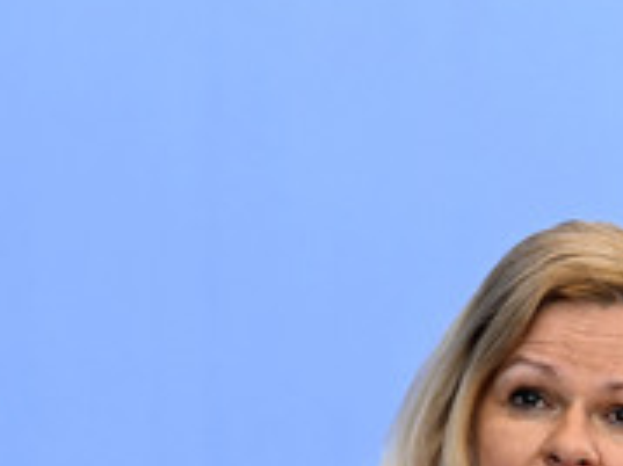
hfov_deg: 5.5
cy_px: 362
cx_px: 144
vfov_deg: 4.1
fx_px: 6529
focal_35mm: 363
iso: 3200
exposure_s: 1/640
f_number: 5.6
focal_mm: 150
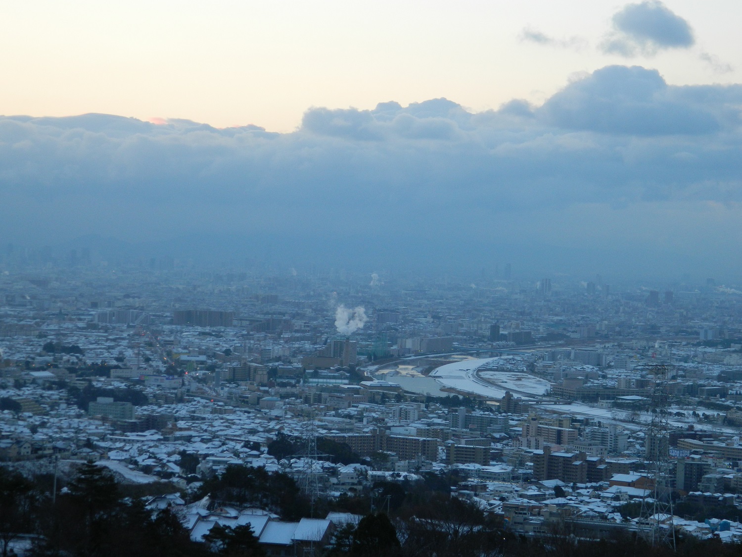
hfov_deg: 19.1
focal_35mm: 103
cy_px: 278
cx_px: 371
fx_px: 2208
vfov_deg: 14.4
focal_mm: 18.6
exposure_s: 1/60
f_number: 4.5
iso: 125
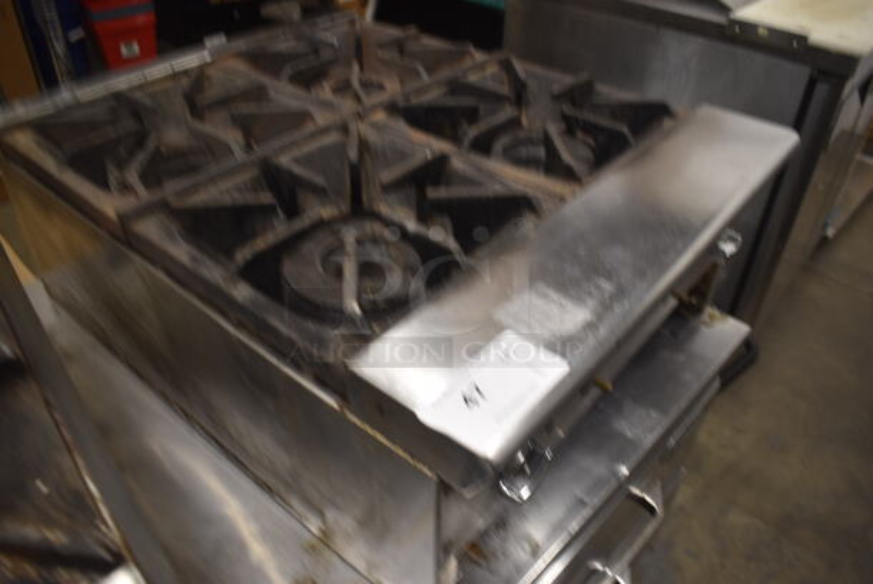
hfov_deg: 67.3
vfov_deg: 48.0
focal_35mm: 27
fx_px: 655
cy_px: 292
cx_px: 436
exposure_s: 1/30
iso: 250
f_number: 3.5
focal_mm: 18
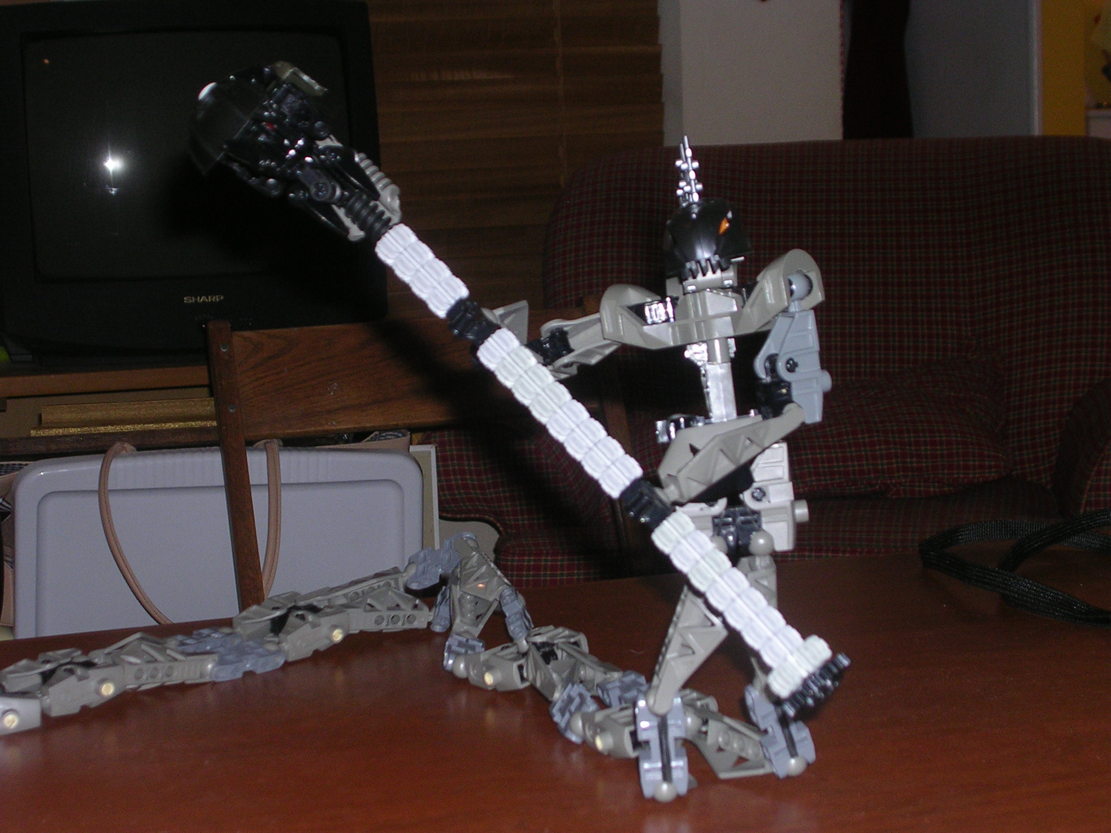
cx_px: 556
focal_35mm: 86
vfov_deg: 17.2
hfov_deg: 22.8
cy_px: 416
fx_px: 2760
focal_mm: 13
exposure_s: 1/60.1
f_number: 4.1
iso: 76
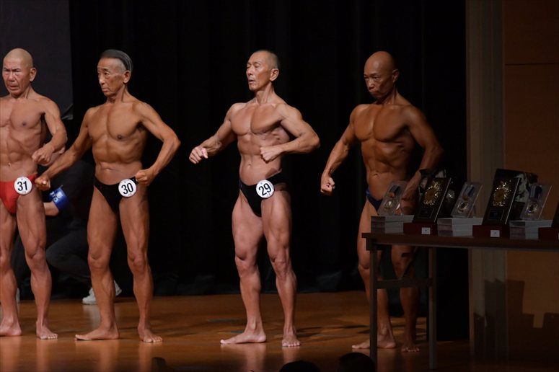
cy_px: 186
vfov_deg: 5.1
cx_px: 280
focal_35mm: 270
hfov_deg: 7.6
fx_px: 4191
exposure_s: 1/400
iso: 5000
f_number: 5.6
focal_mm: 180
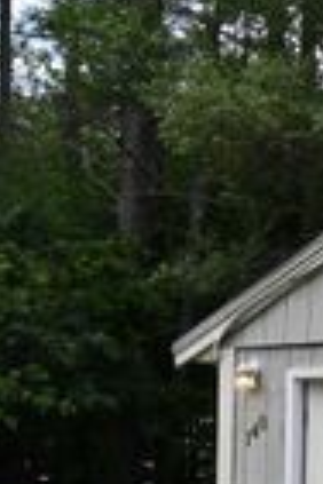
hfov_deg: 10.6
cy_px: 439
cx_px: 742
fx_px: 1521
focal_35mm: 113
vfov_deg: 17.8
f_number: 5.6
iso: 180
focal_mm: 32
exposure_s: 1/250
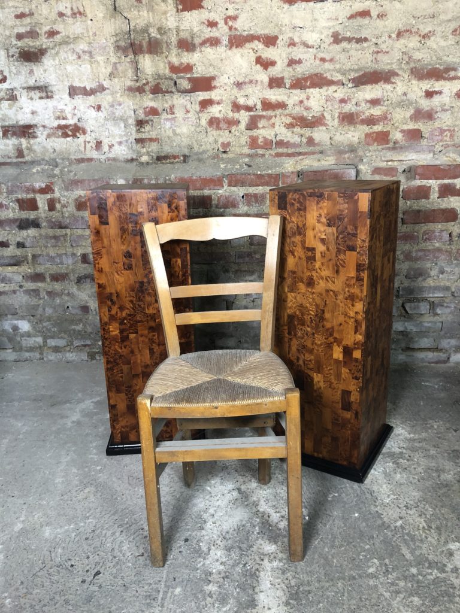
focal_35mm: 28
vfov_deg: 63.4
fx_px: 496
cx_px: 230
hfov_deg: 49.7
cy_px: 306
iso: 100
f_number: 1.8
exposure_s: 1/13
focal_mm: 4
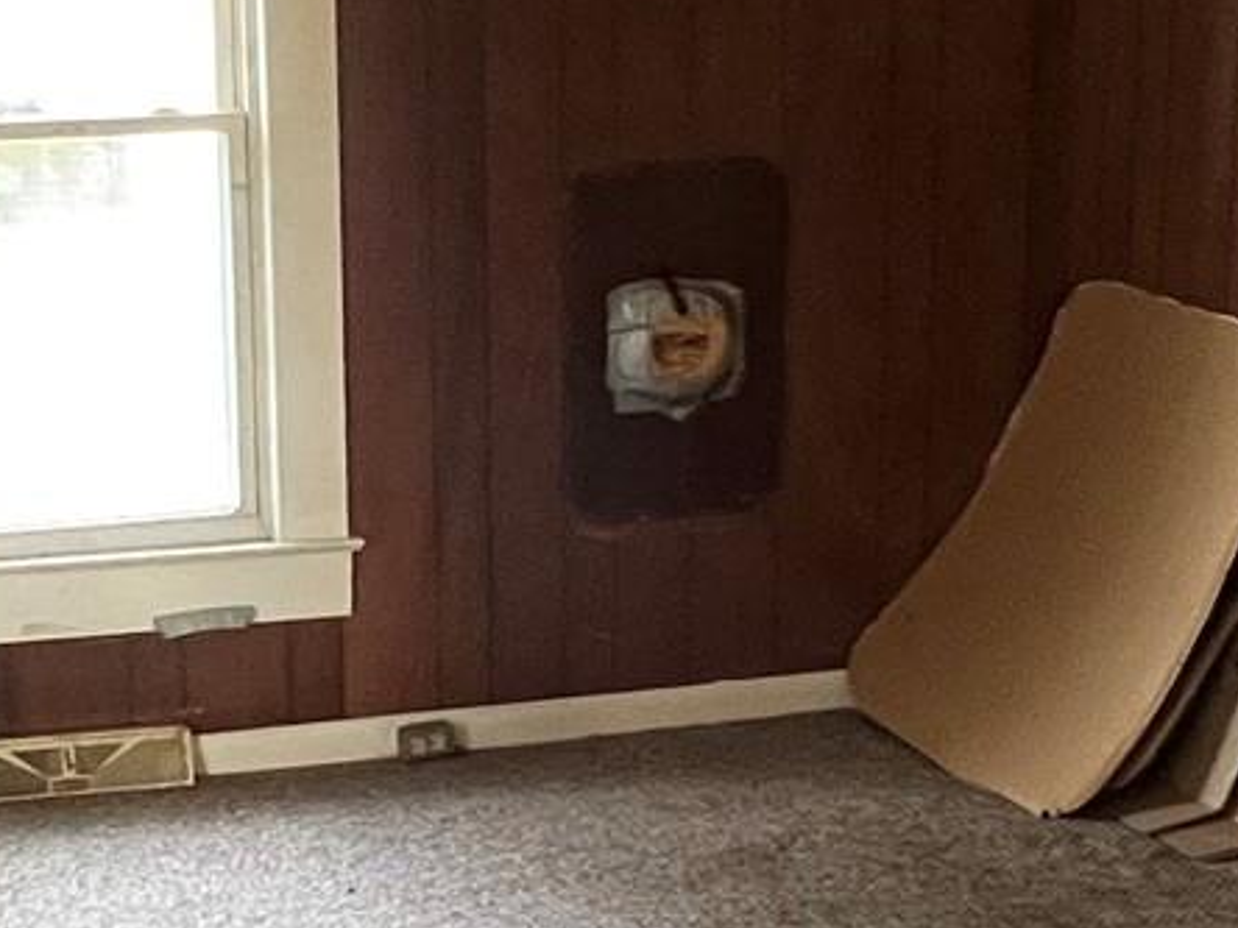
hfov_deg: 31.8
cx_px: 365
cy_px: 490
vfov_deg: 24.4
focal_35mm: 60
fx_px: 2146
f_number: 1.8
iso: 640
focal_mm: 1.57
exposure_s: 1/60
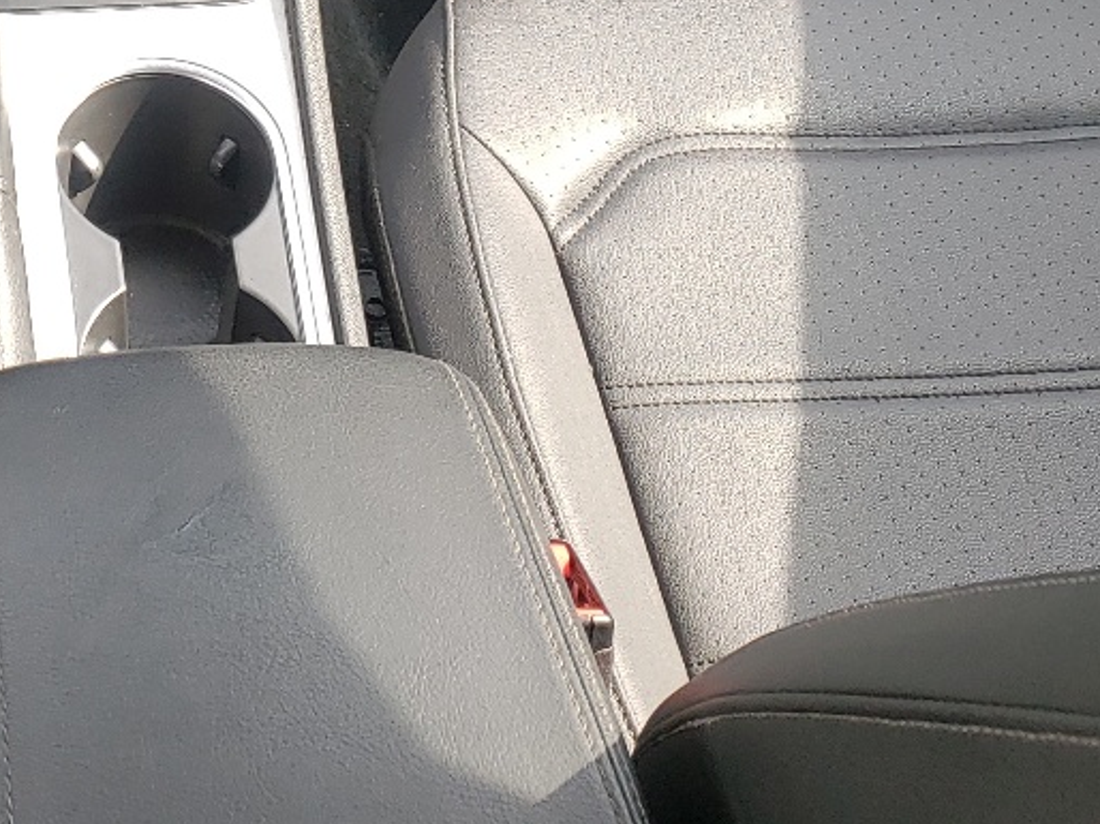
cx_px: -116
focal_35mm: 81
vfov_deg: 17.2
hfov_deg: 22.7
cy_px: -218
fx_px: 2573
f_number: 1.5
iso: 50
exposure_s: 1/263
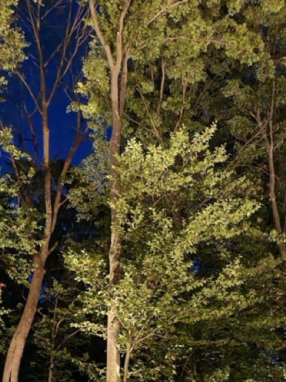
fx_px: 617
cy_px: 357
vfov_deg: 32.3
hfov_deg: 26.1
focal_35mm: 56
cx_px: 140
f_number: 1.8
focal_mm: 5.4
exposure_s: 1/5
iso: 2000
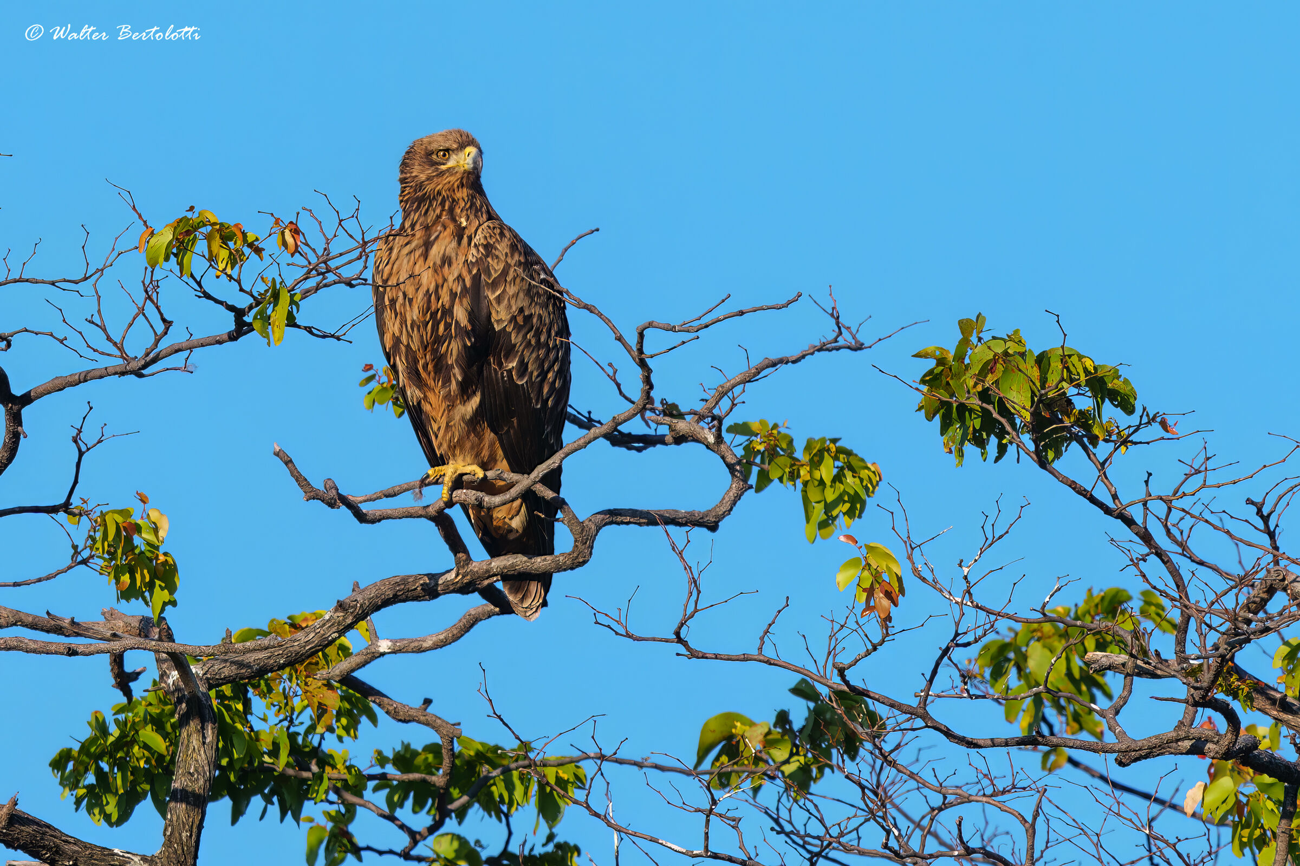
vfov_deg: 3.4
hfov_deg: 5.2
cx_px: 650
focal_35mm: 400
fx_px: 14443
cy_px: 433
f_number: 4
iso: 100
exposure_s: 1/2000
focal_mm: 400
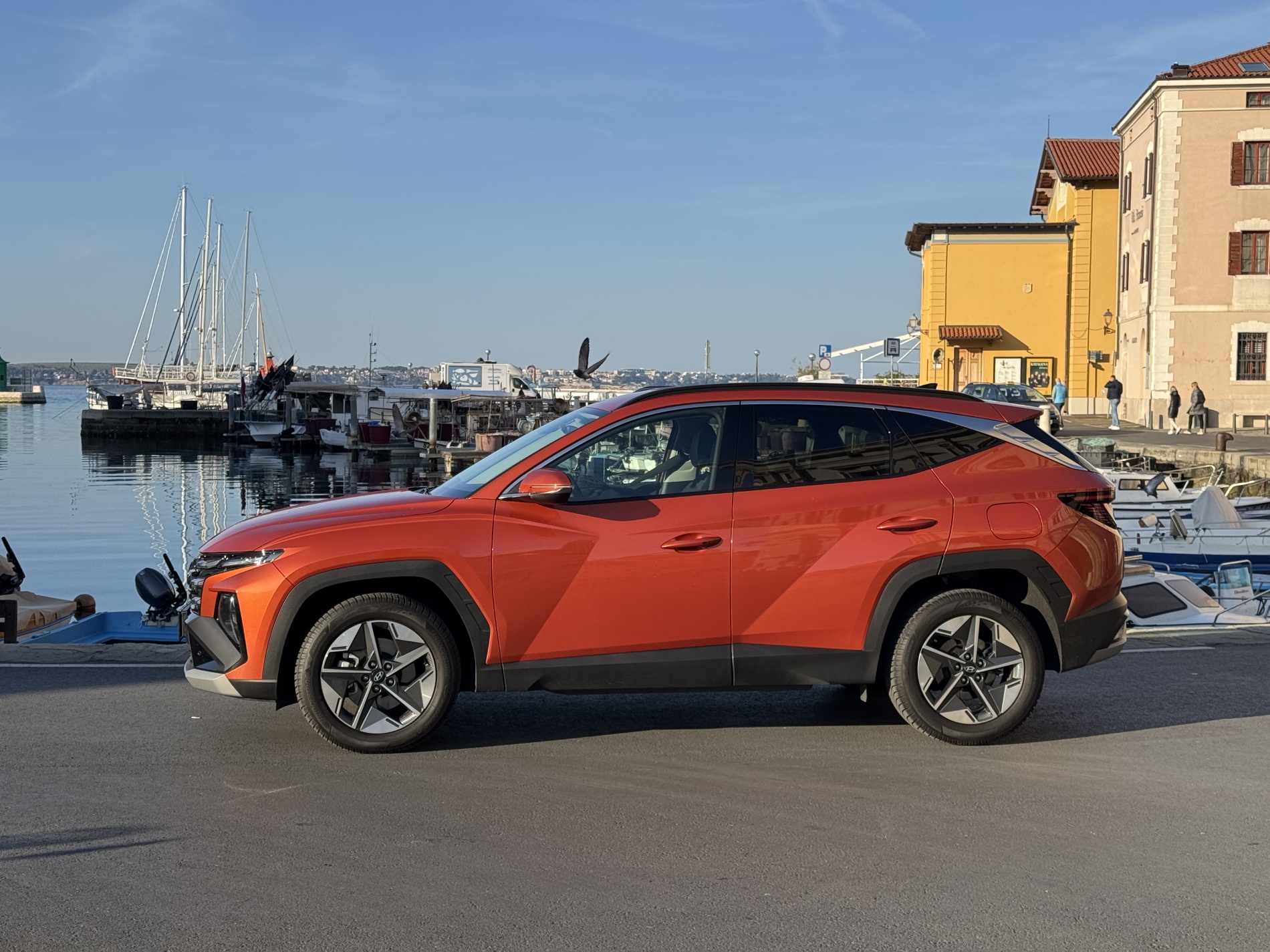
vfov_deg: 30.3
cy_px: 476
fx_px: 1761
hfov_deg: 39.7
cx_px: 635
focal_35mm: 48
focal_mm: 6.76
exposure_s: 1/3425
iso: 64
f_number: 1.78
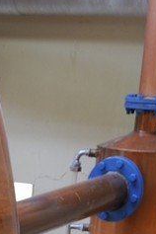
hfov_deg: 8.2
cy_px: 788
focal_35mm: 162
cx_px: -97
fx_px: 1053
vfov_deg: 9.1
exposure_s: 1/40
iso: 400
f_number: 5
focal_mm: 24
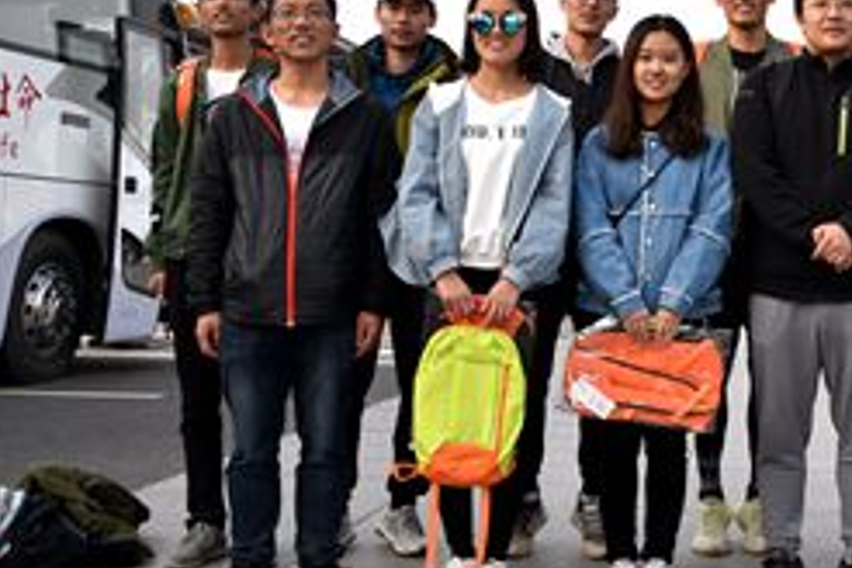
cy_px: 142
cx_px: 779
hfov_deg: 31.2
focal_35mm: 61
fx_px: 1444
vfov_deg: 22.1
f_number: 10
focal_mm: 20
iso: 100
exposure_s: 1/80
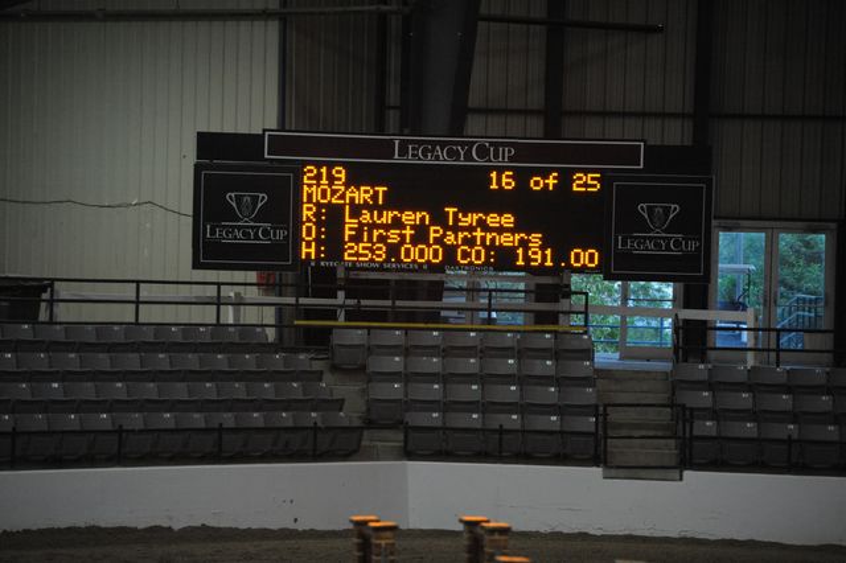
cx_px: 423
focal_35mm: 200
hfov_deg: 10.3
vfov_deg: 6.9
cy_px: 282
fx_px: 4697
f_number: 5
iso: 6400
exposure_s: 1/400
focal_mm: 200
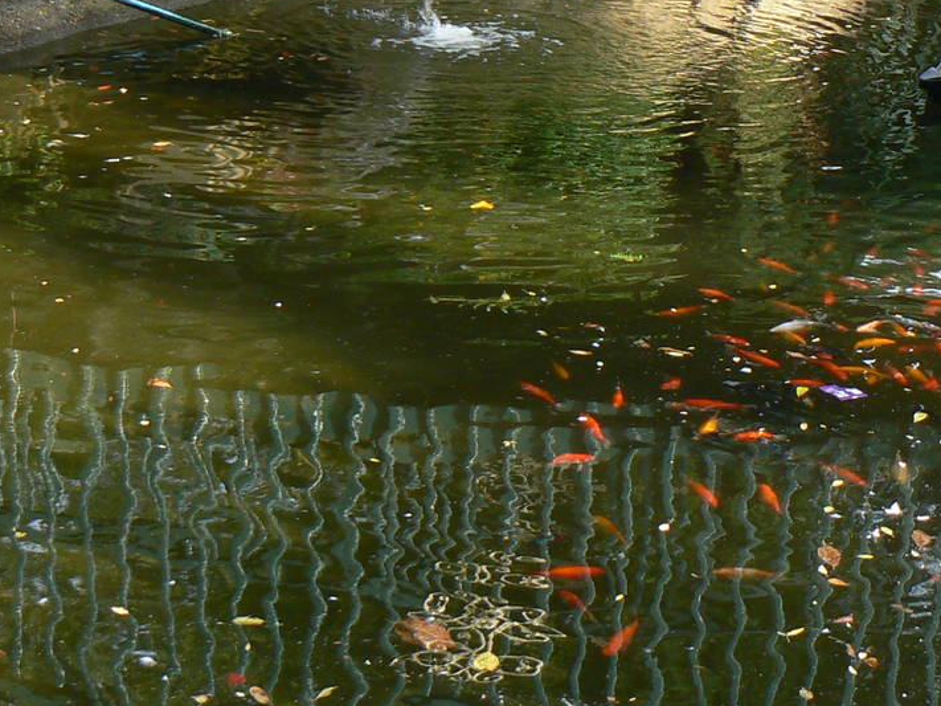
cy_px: 62
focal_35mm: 81
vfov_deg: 17.9
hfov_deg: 24.0
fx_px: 2202
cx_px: 649
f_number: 4
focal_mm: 6
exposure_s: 1/100
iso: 80
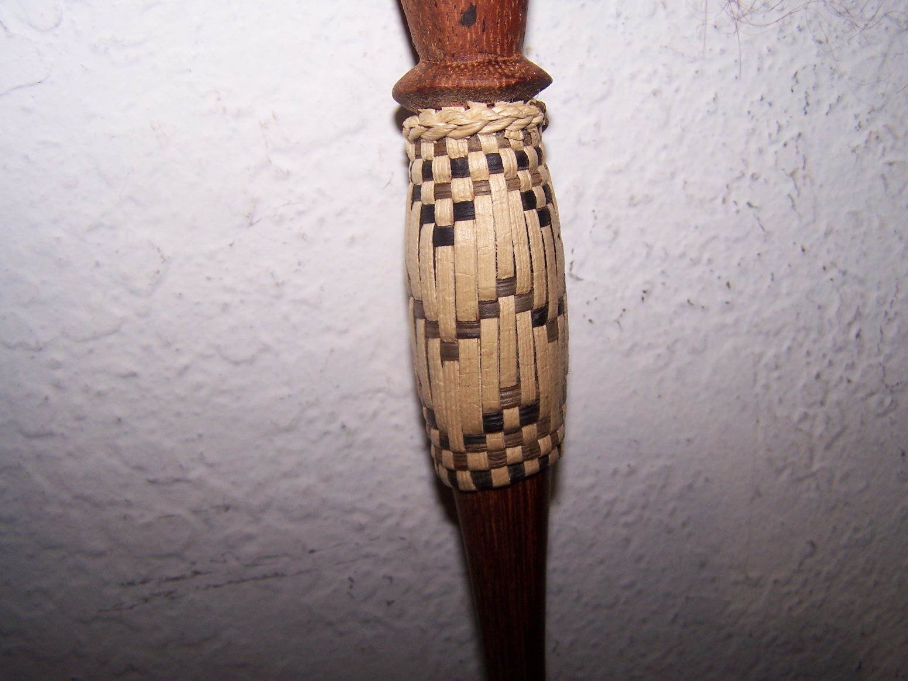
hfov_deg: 49.0
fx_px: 997
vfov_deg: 37.7
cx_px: 454
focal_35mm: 38
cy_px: 340
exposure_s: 1/60
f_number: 2.8
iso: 80
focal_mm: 6.3
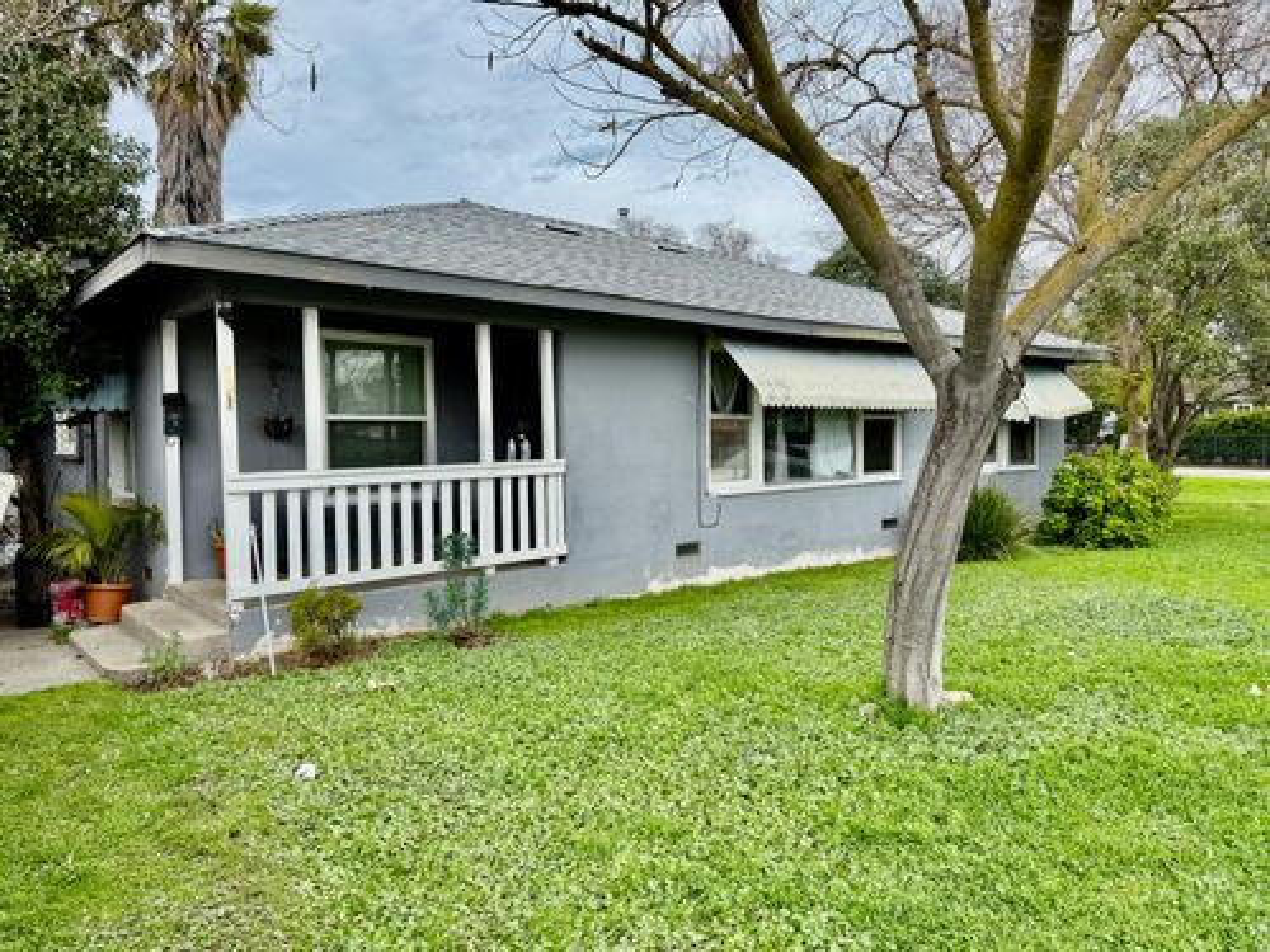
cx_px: 635
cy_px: 476
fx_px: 881
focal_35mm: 24
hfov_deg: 71.6
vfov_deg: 56.8
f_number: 1.78
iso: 80
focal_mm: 6.76
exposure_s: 1/1361
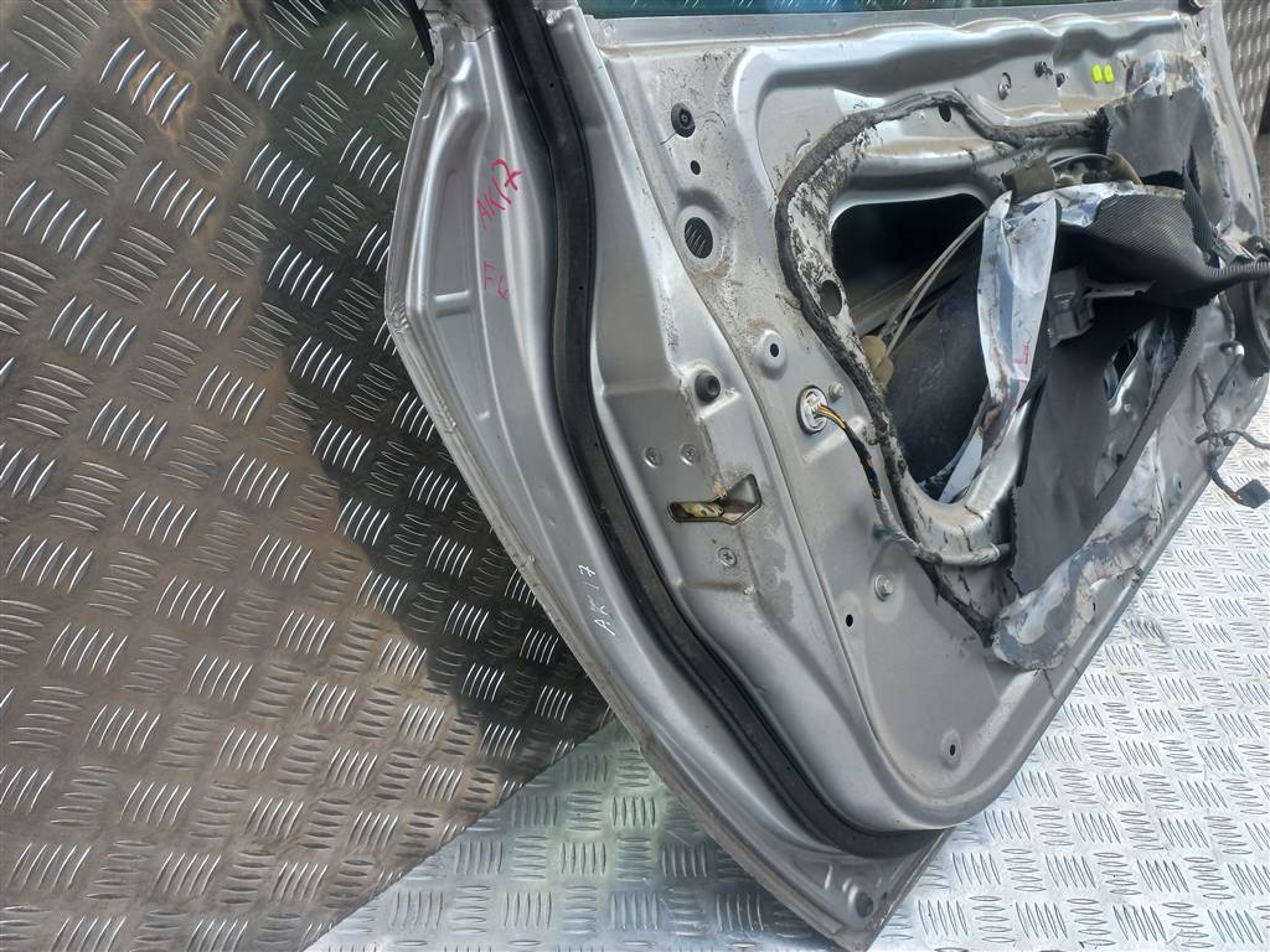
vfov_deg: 54.9
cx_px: 635
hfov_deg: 69.4
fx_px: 917
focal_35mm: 25
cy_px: 476
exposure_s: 1/100
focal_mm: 4.6
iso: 40
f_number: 1.8
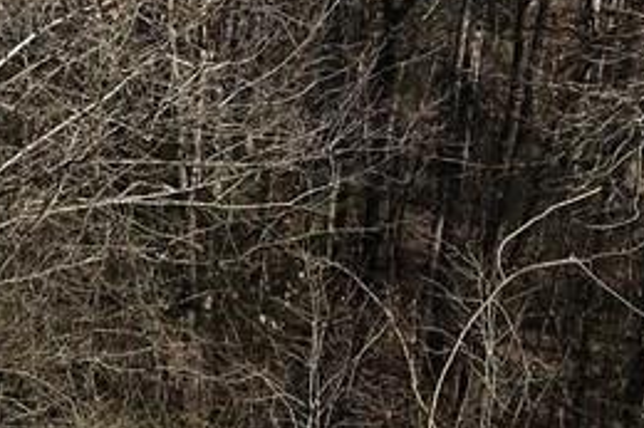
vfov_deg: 11.5
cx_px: -429
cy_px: 319
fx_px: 2127
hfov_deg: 15.4
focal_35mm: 119
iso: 25
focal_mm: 4.15
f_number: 2.2
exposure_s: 1/1508
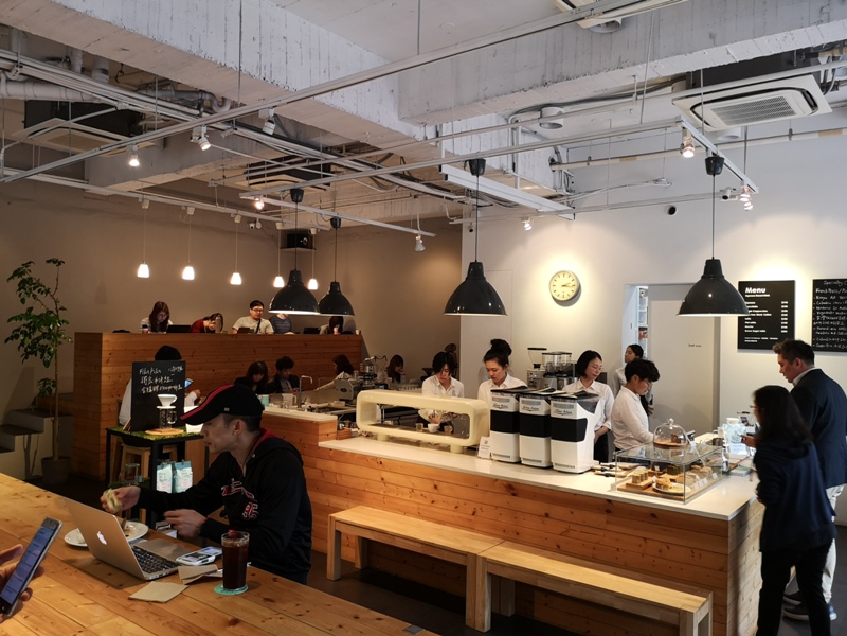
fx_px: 661
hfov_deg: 65.3
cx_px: 424
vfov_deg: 51.4
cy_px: 318
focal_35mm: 27
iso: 160
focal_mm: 3.95
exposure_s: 1/33.3
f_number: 1.8
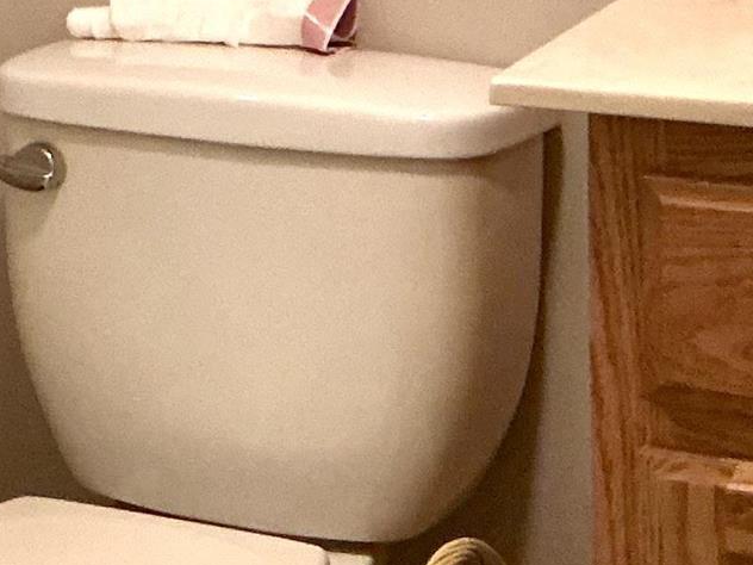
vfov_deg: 10.4
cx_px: -67
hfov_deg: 13.7
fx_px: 3067
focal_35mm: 141
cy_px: -76
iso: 250
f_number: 1.8
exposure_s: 1/30
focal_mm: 3
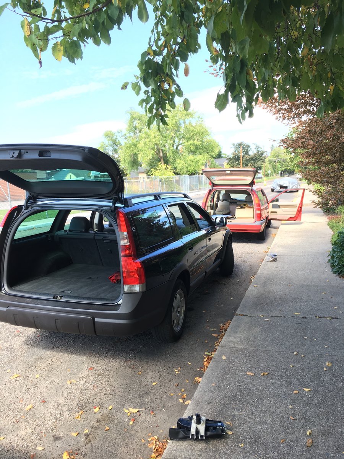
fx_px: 384
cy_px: 230
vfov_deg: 61.7
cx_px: 172
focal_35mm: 29
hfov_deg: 48.2
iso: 25
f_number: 2.2
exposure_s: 1/120
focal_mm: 4.15
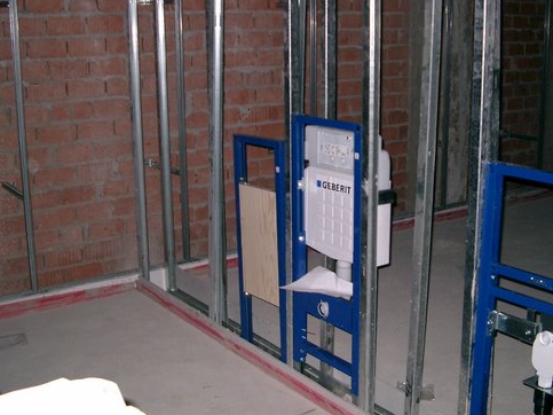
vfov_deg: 31.5
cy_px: 199
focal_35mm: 46
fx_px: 735
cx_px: 302
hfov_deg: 41.2
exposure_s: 1/60
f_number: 2.6
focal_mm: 7.6
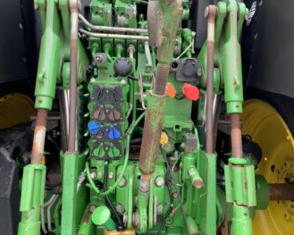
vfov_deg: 47.1
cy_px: 116
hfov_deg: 57.1
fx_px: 270
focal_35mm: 31
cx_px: 157
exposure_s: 1/122
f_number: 1.8
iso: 25
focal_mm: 3
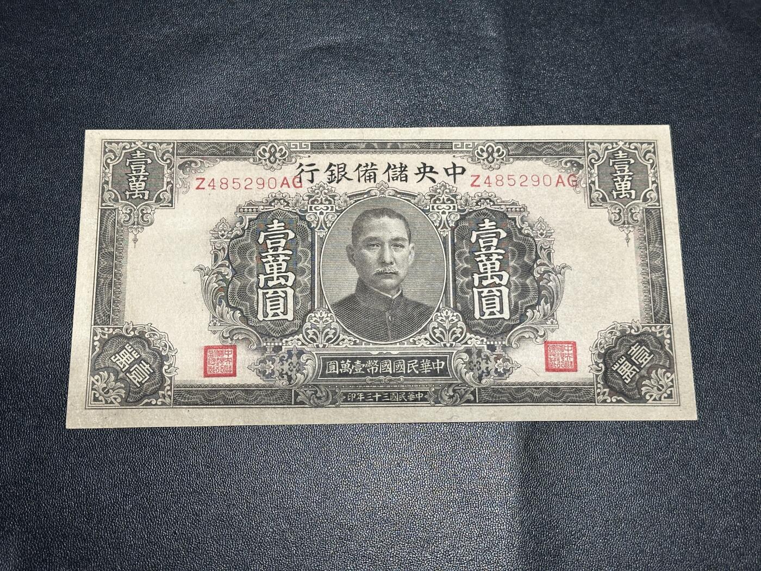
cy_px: 286
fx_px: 1055
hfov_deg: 39.7
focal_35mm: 48
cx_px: 380
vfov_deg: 30.3
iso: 125
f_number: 1.78
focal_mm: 6.86
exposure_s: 1/50
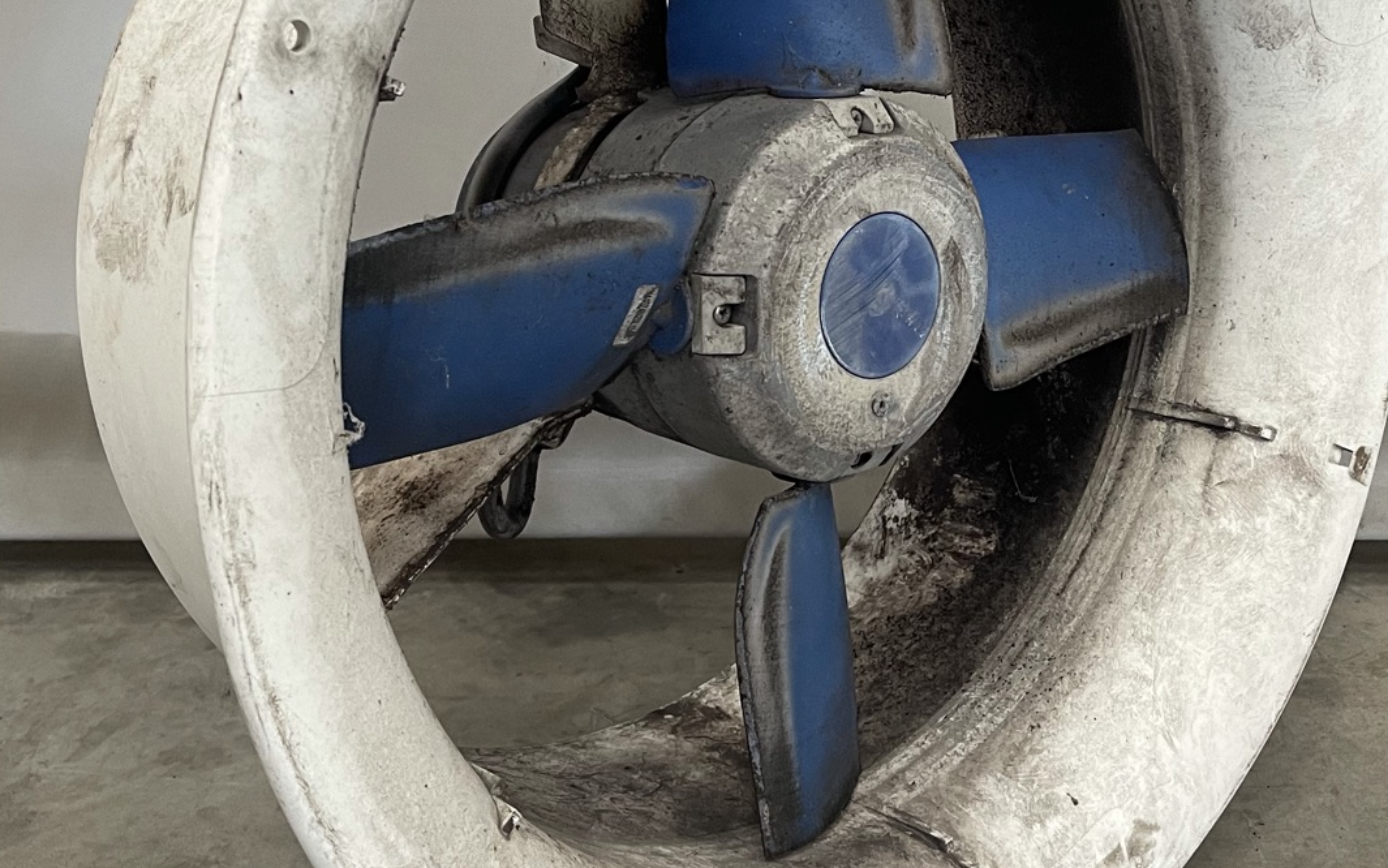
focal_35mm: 53
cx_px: 796
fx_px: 2005
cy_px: 219
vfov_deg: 24.2
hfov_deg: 38.1
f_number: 1.6
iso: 125
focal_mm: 5.1
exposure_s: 1/86
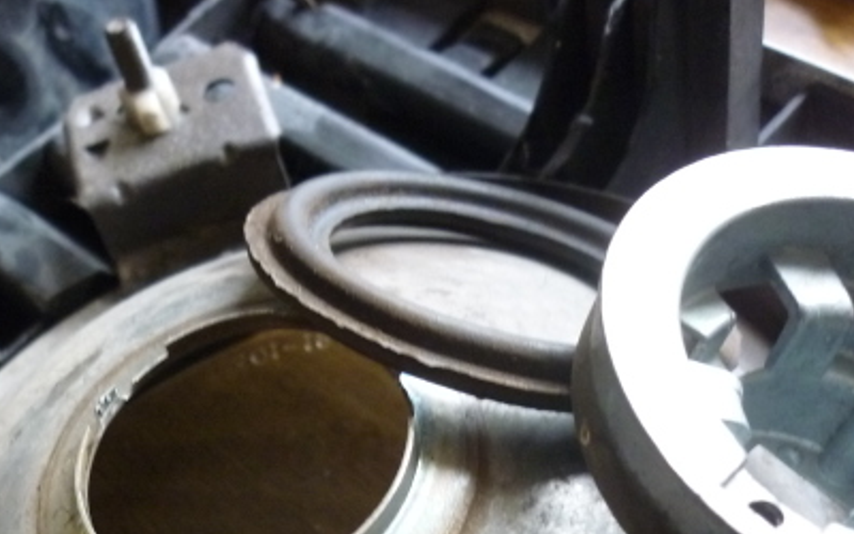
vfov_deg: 22.5
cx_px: 275
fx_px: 1303
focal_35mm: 56
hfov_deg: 35.9
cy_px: 491
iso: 400
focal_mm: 5.5
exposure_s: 1/25
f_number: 2.8
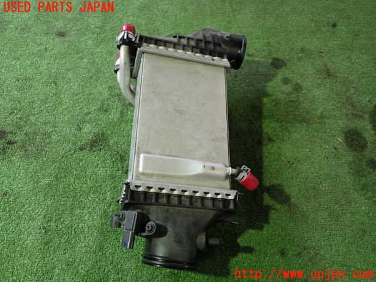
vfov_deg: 46.8
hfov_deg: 60.0
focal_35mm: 30
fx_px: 326
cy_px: 141
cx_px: 188
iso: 320
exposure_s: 1/30
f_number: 2.3
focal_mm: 5.4
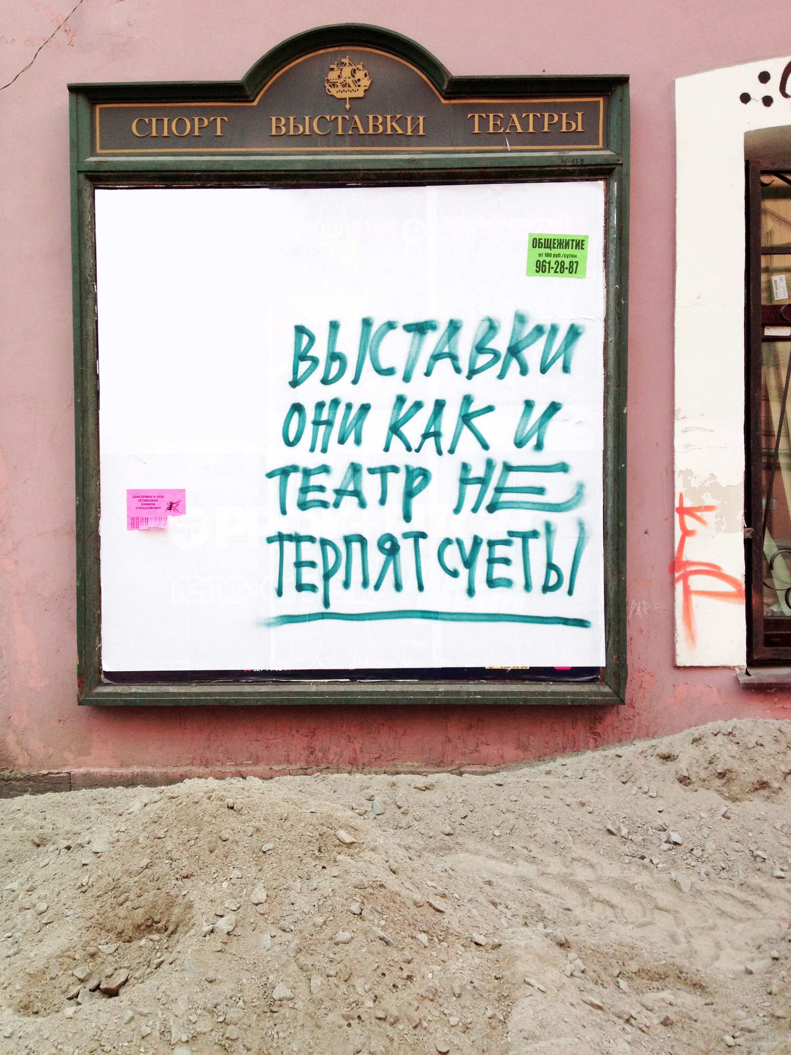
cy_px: 528
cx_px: 396
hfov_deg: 40.7
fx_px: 1066
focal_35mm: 35
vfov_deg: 52.6
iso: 50
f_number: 2.4
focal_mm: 4.28
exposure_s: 1/161
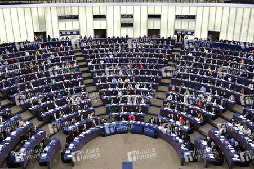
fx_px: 236
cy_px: 84
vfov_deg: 39.4
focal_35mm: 34
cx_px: 127
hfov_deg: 56.5
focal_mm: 33.5
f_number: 4
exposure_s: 1/320
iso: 1250
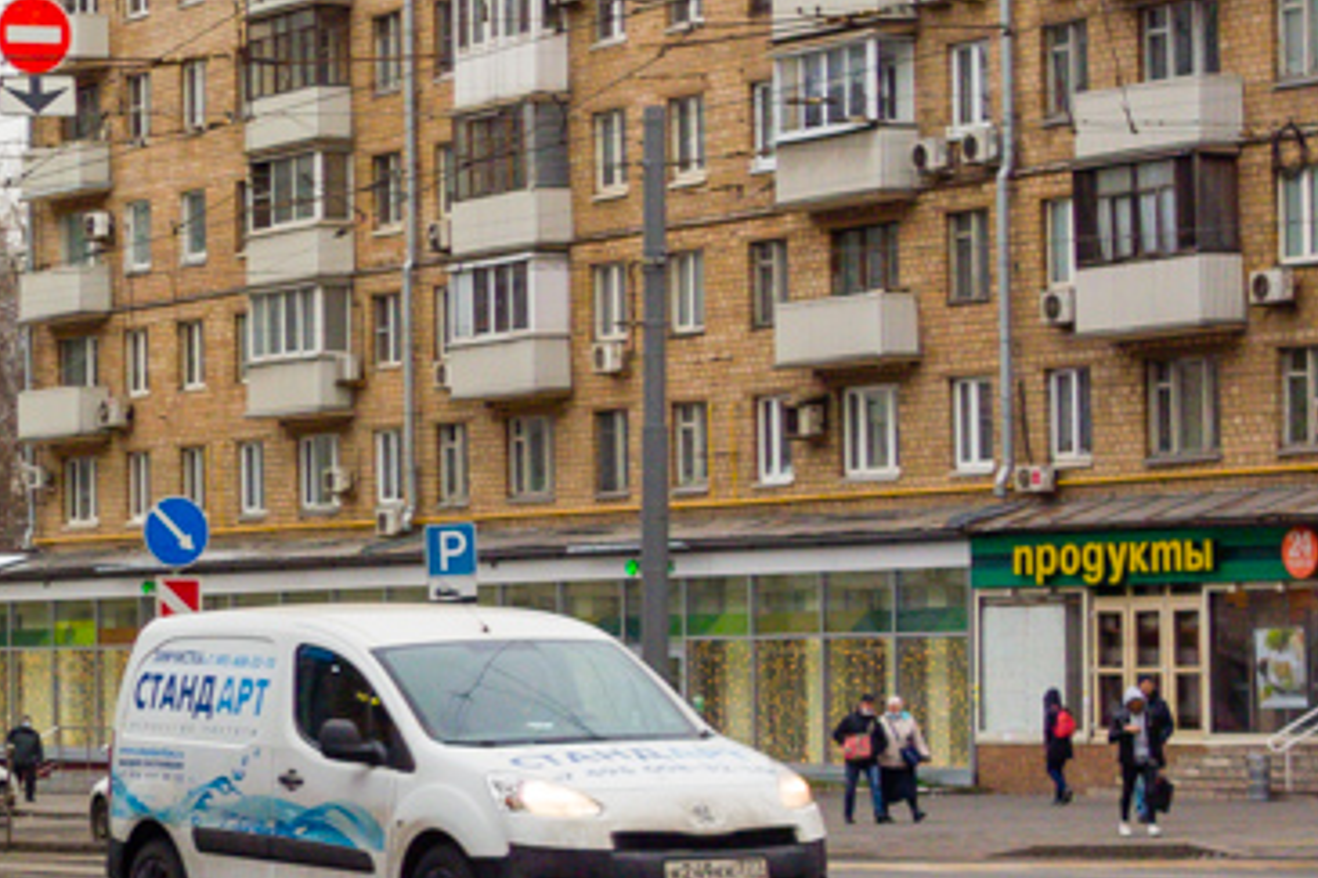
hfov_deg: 13.1
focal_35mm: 148
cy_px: 105
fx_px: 5416
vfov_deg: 9.2
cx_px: -679
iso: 125
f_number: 3.2
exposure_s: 1/250
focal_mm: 16.78
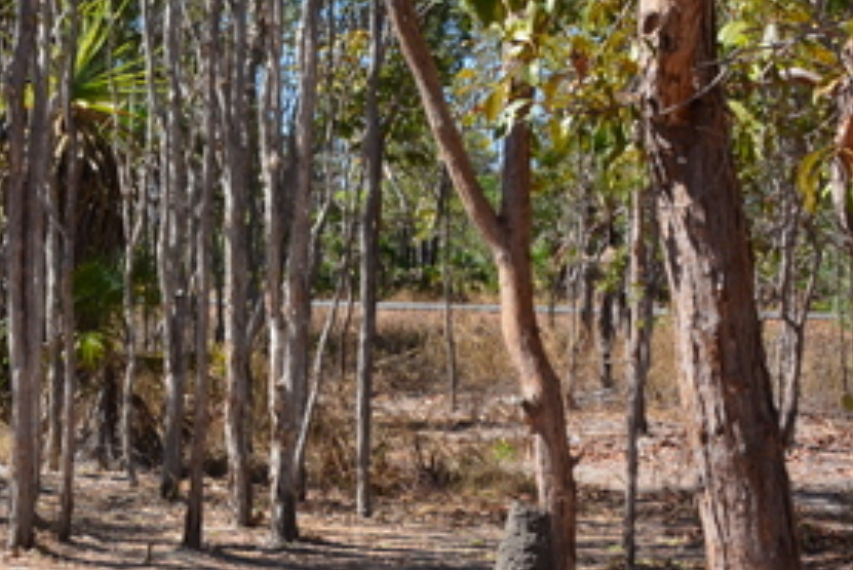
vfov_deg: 13.0
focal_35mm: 104
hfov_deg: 18.8
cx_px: -102
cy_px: -22
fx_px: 2465
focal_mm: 24
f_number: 11
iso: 200
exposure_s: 1/125
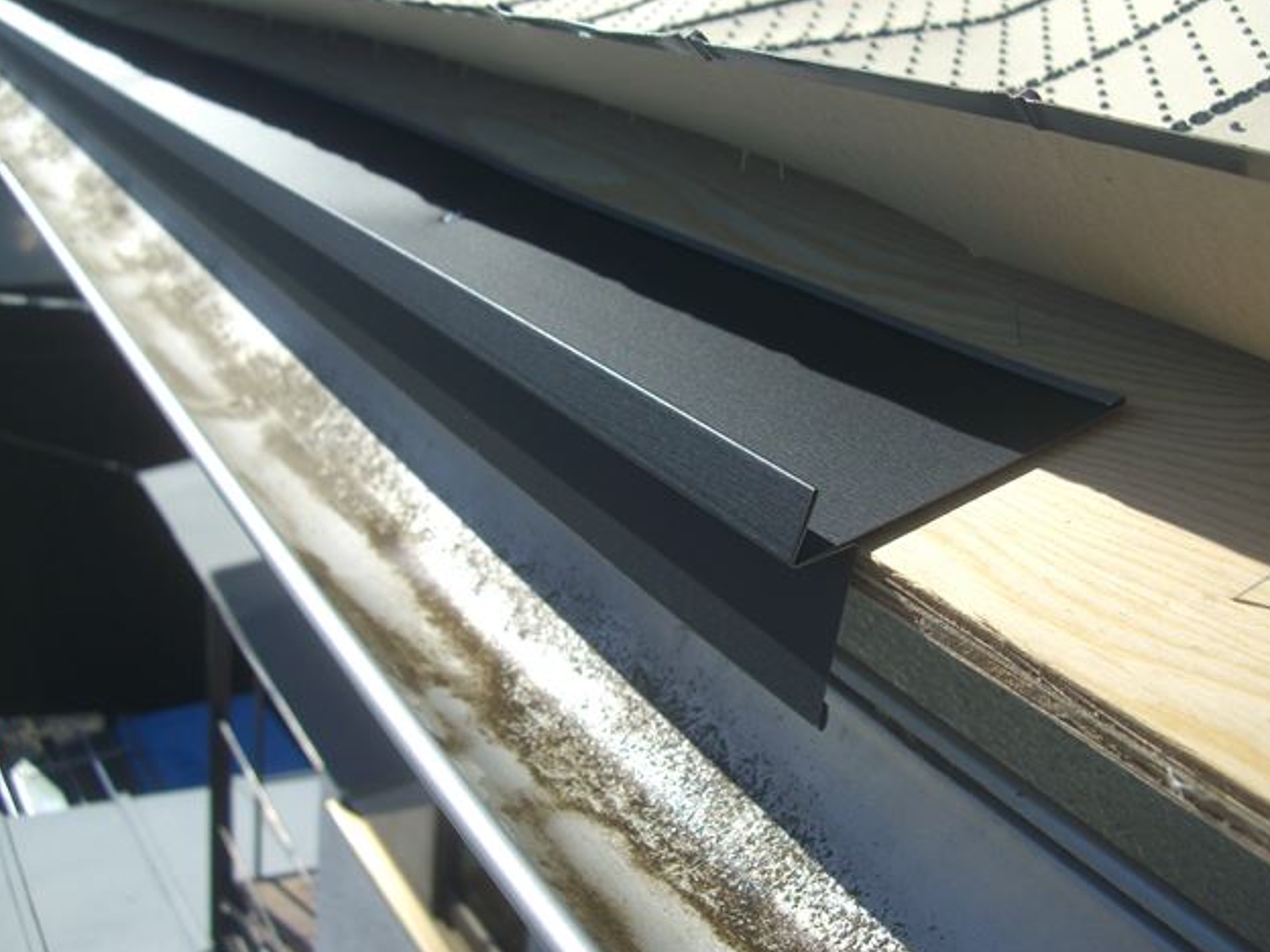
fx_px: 1431
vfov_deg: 36.8
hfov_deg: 47.9
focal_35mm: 39
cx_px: 631
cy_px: 468
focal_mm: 7.9
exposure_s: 1/250
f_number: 5.6
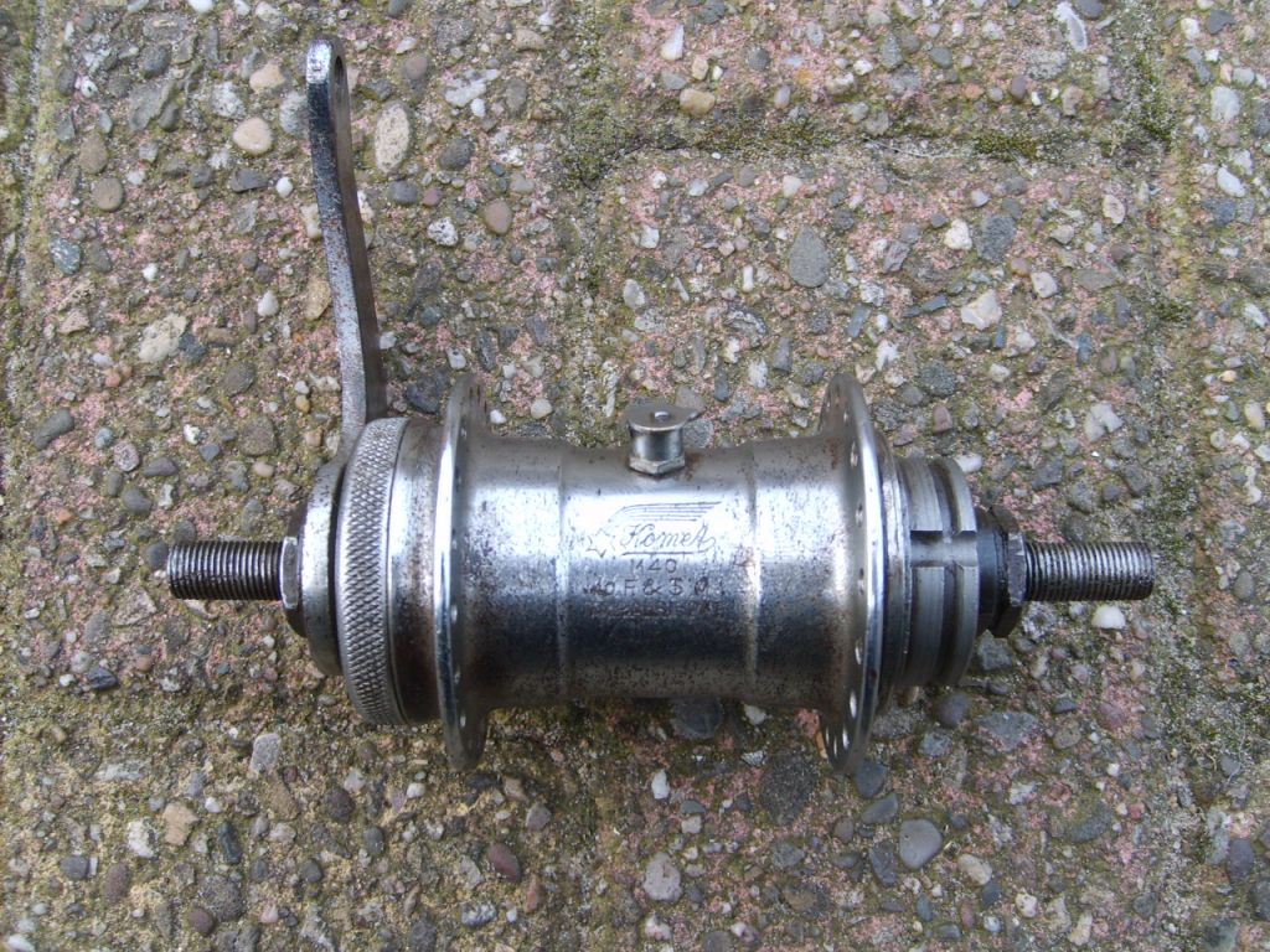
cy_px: 476
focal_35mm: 35
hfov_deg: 52.6
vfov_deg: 40.7
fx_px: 1284
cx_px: 635
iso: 50
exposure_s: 1/90
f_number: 2.8
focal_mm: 5.8
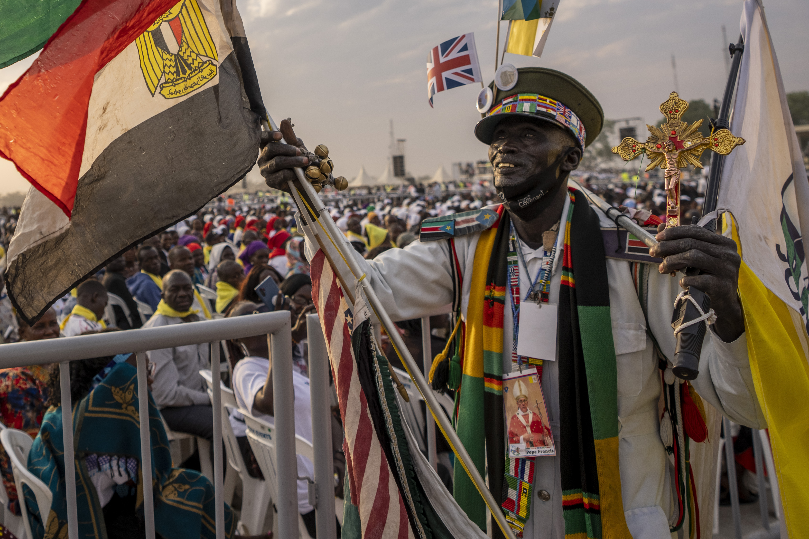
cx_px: 227
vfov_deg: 43.2
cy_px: 119
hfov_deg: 61.0
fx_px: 652
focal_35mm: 29
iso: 100
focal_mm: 16
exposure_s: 1/800
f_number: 2.8
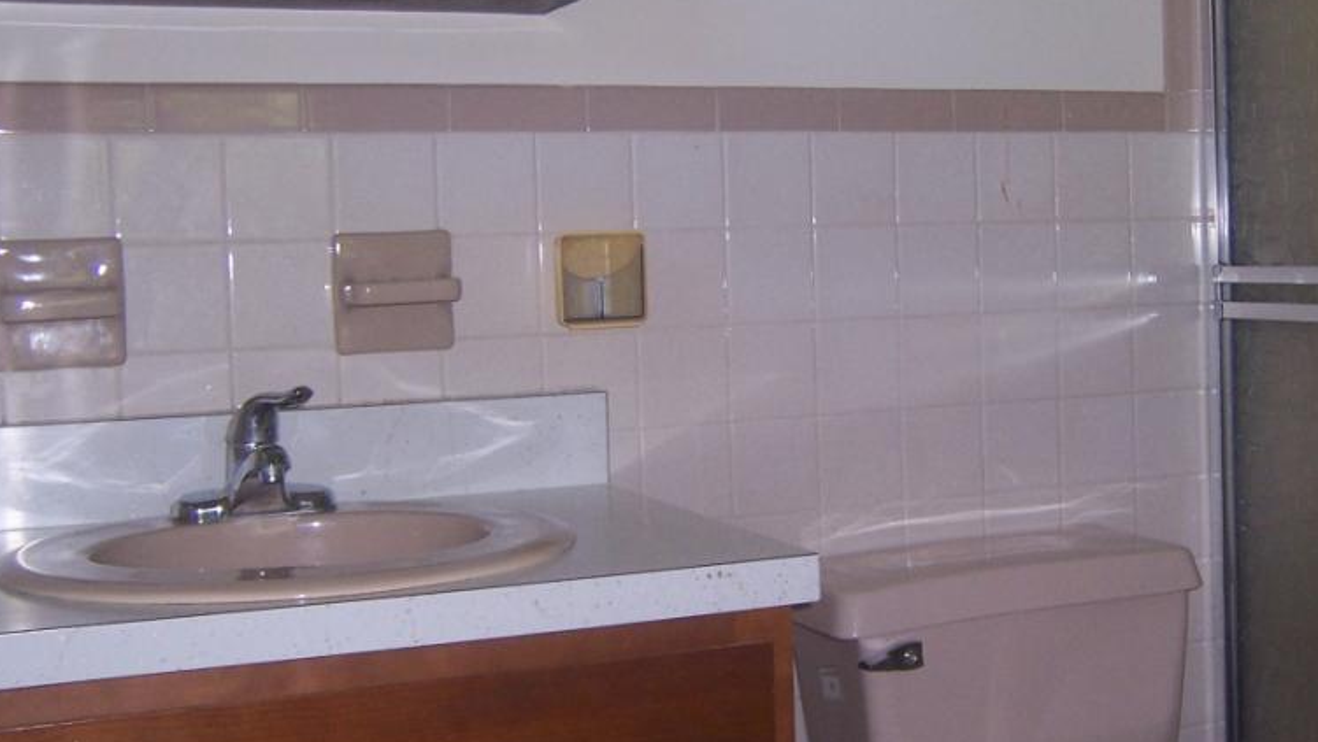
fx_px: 1713
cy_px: 314
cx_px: 774
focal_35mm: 49
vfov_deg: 24.4
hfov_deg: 41.9
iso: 140
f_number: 2.8
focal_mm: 5.5
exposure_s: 1/60
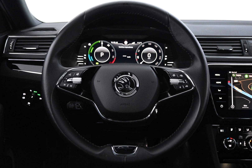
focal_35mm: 34
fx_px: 241
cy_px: 84
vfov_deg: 38.4
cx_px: 126
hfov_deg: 55.1
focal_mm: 23
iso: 5600
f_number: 4.2
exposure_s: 1/40
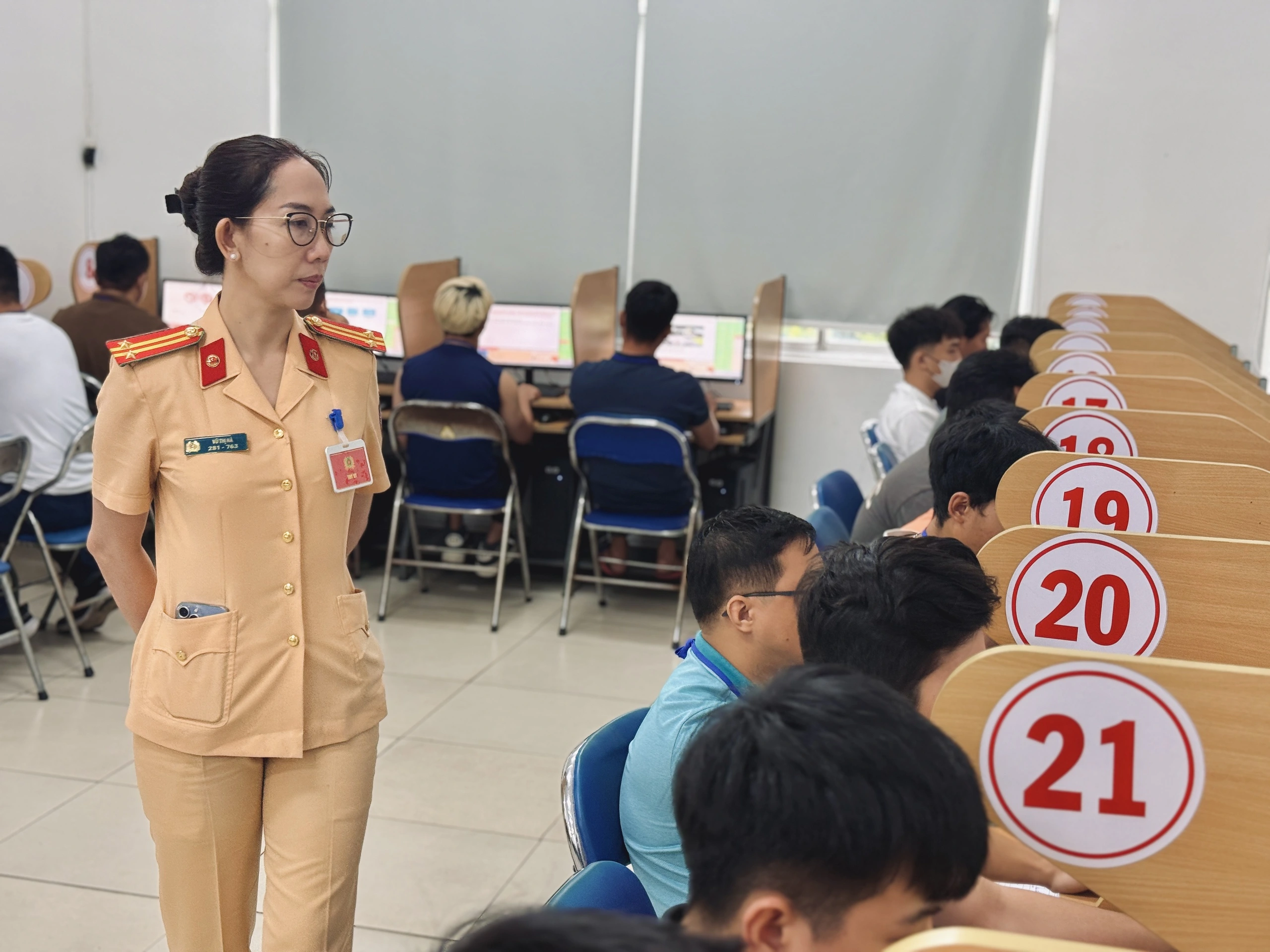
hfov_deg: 39.7
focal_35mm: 48
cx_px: 635
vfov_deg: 30.3
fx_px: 1761
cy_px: 476
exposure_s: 1/50
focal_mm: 6.76
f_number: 1.78
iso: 50
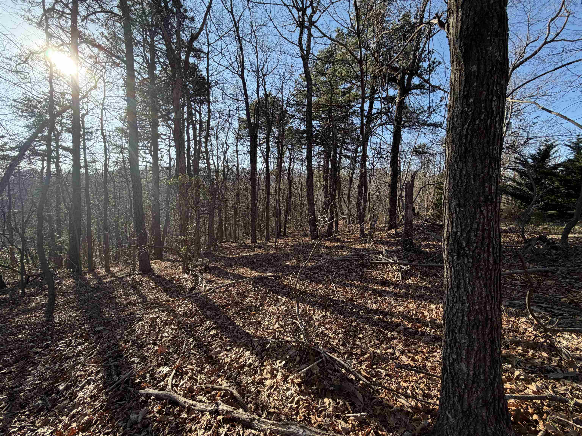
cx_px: 291
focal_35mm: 14
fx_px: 235
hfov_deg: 102.1
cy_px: 218
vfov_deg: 85.7
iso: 64
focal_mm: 2.22
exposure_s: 1/502
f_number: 2.2
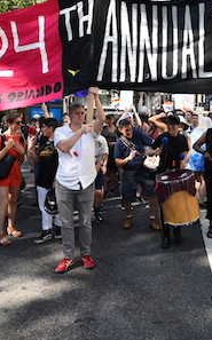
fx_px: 324
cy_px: 118
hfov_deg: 35.4
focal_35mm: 35
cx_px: 159
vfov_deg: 54.4
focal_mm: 17
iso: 250
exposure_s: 1/250
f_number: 6.3
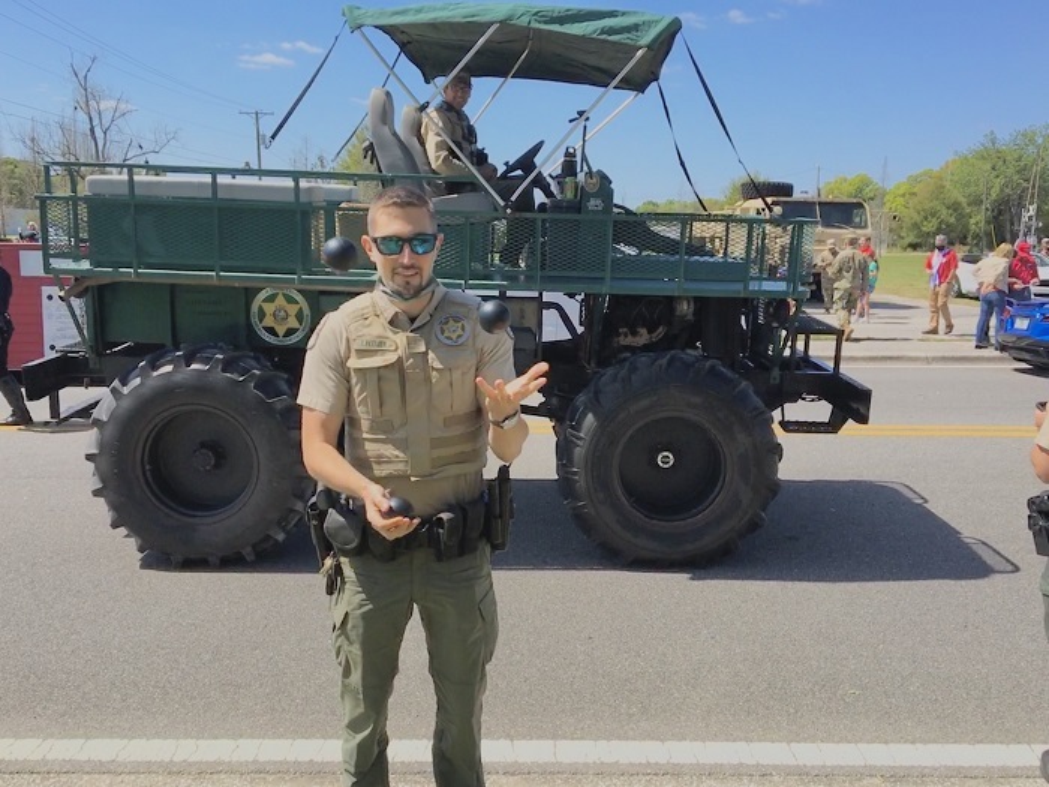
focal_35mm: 29
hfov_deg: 61.7
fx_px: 879
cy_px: 394
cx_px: 524
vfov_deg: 48.2
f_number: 2.2
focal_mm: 4.15
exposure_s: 1/1241
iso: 25
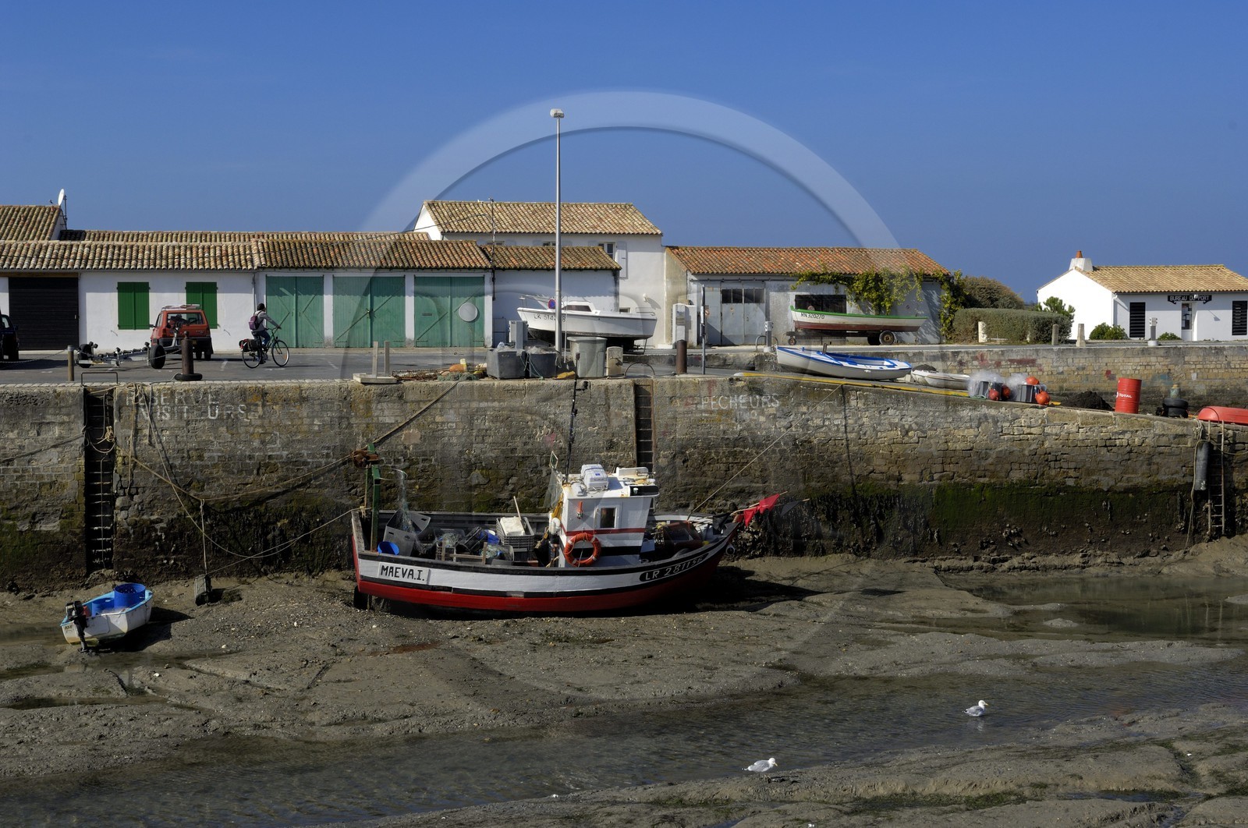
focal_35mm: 48
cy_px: 414
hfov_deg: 41.2
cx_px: 624
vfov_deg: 28.0
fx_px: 1662
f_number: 11
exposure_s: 1/160
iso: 100
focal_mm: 32
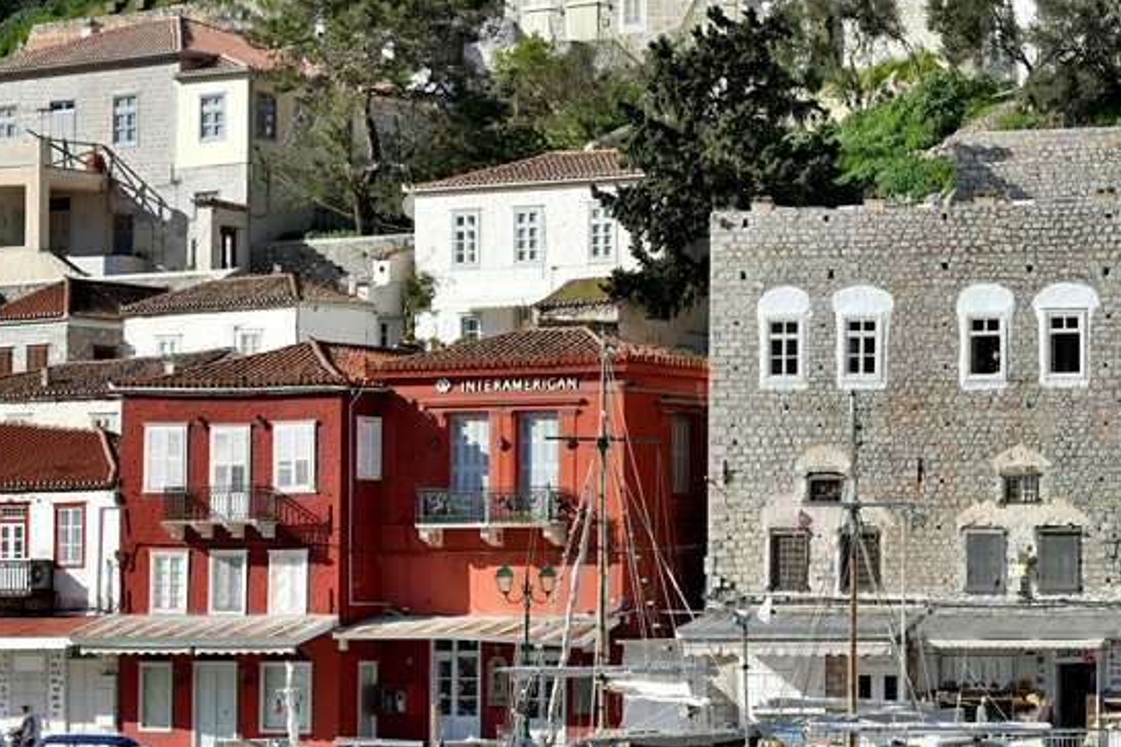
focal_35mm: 154
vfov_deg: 8.9
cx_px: 743
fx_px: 4795
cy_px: 346
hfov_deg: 13.3
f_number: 7.1
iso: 250
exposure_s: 1/1000
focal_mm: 70
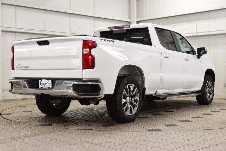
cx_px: 113
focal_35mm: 54
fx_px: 339
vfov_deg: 25.1
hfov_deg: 36.9
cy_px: 76
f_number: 7.1
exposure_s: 1/30
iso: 640
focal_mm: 36
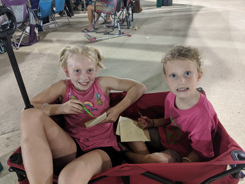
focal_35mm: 27
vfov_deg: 51.4
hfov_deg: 65.3
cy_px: 92
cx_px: 122
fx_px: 191
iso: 522
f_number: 1.8
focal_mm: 4.44
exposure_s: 1/40.1
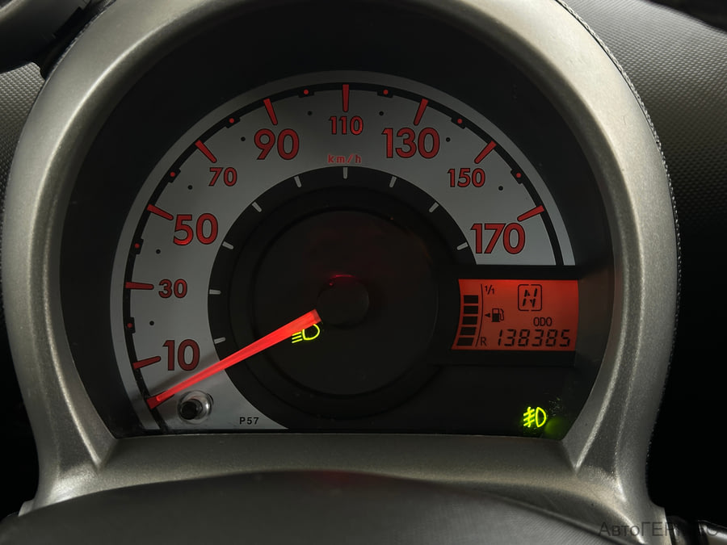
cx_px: 364
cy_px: 272
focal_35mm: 48
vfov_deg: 30.3
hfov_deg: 39.7
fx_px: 1008
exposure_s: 1/50
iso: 200
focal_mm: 6.86
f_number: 1.78
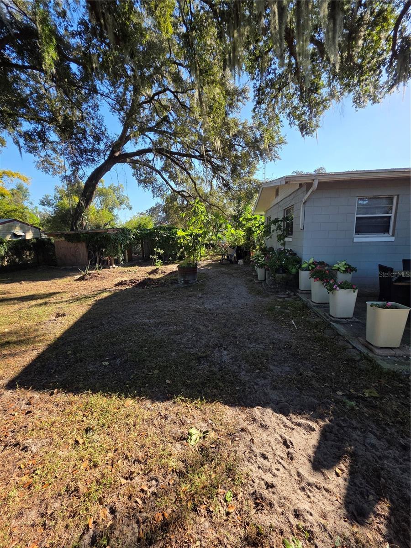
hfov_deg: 89.9
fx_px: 206
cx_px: 206
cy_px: 274
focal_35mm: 13
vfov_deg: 106.2
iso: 40
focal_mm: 2.2
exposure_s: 1/784
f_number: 1.9
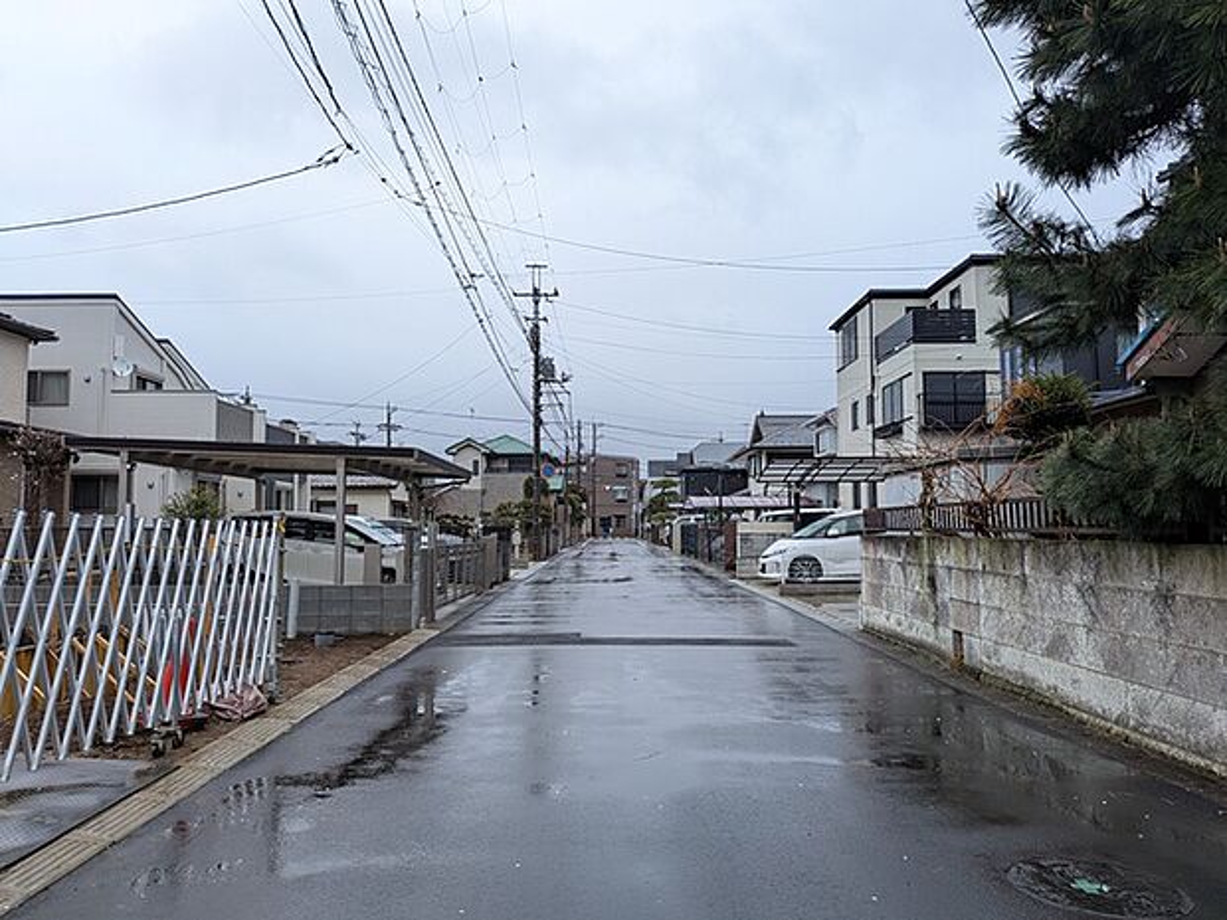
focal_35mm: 24
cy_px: 460
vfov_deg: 56.8
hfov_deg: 71.6
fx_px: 851
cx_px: 614
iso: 29
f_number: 1.7
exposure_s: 1/976
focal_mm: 4.53
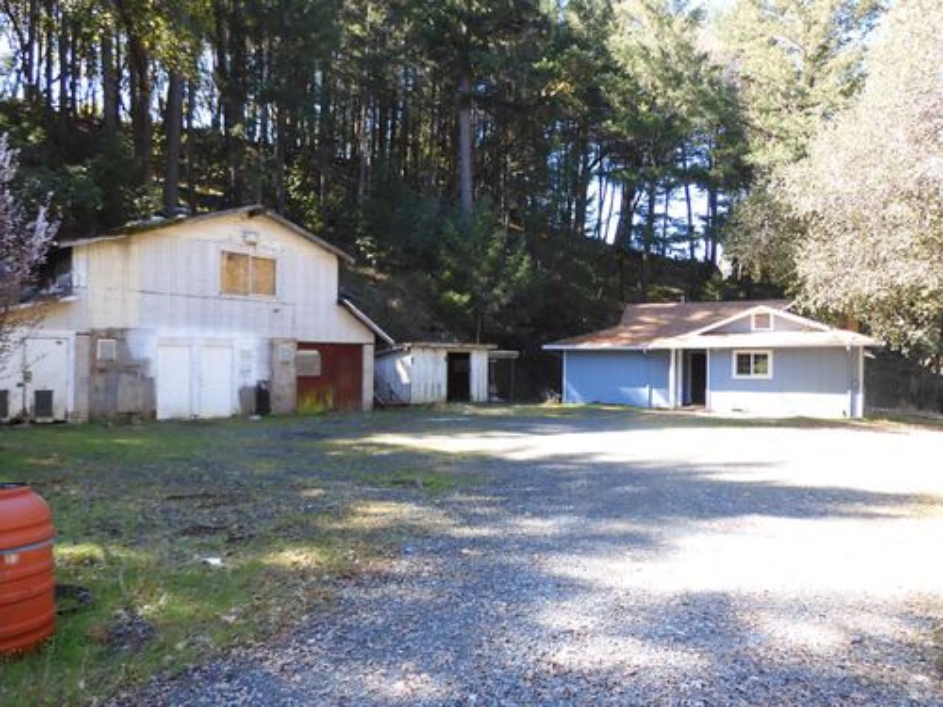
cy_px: 354
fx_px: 654
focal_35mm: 24
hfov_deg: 71.6
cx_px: 472
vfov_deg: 56.8
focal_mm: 4.3
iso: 100
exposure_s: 1/80
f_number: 3.4
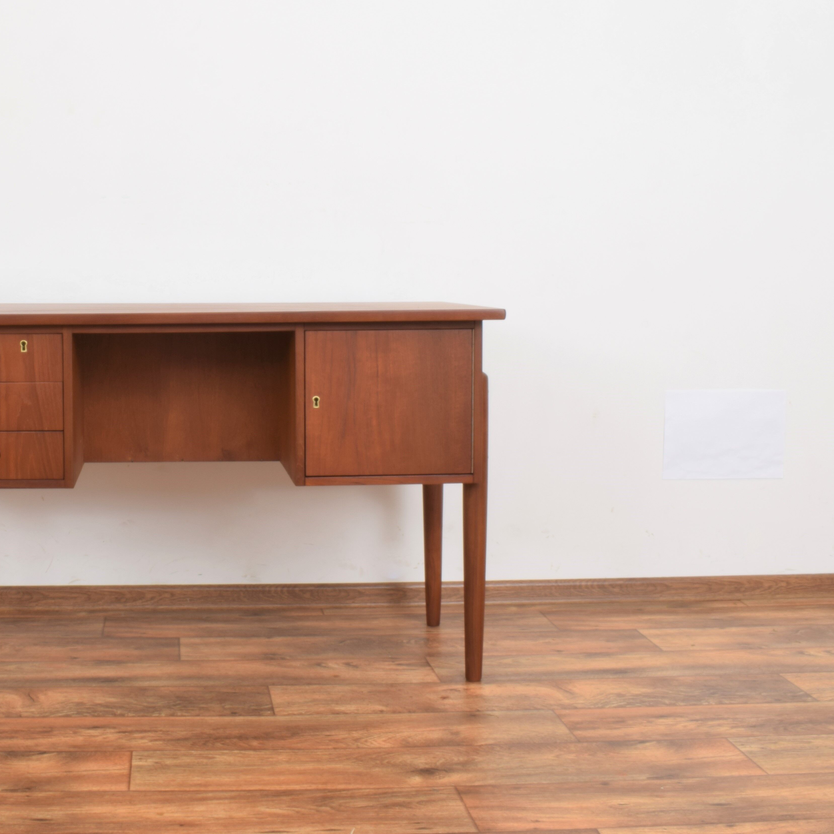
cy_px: 360
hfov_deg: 35.8
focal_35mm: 46
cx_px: 187
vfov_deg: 36.7
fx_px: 1254
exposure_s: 4
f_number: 25
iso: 100
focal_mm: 20
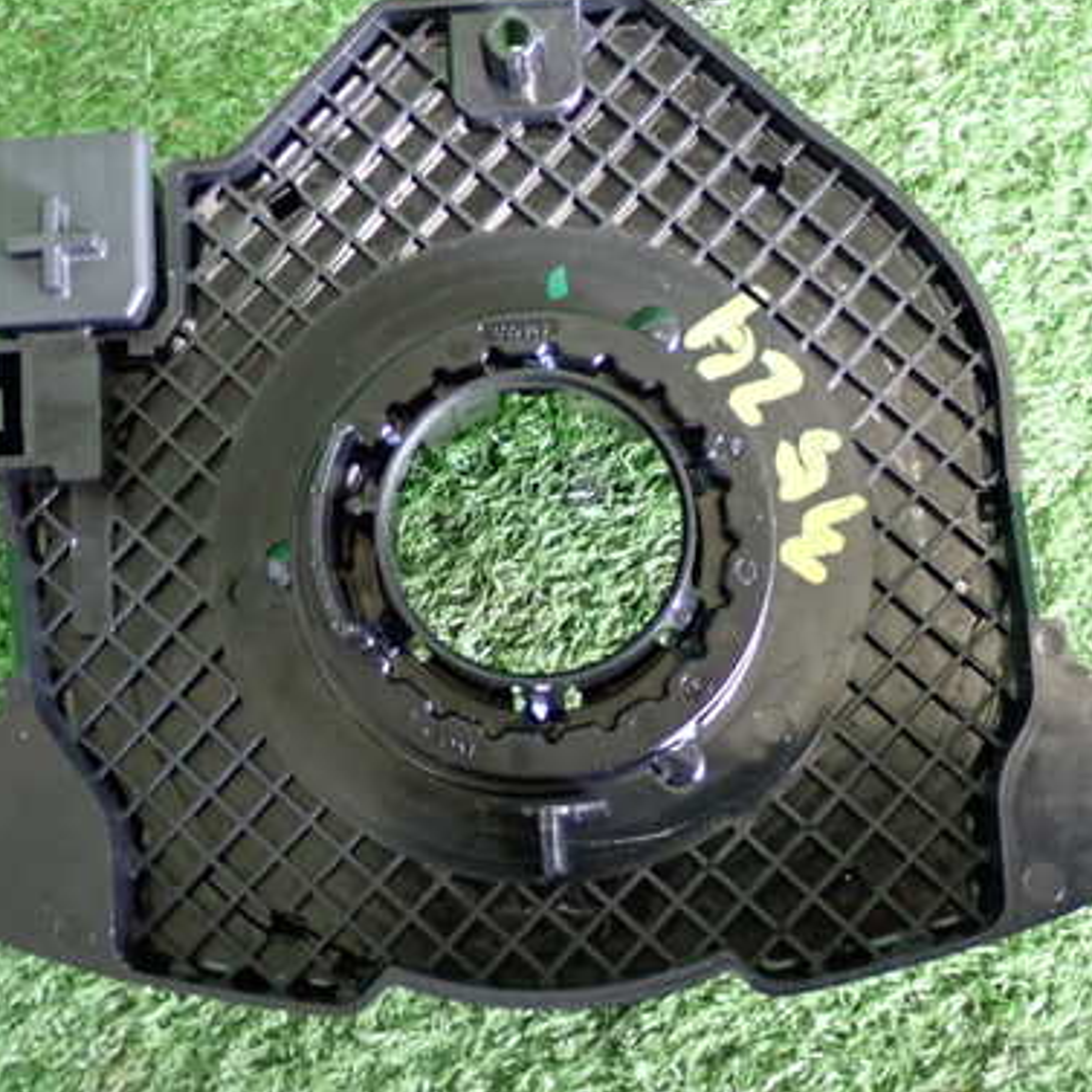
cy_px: 518
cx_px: 533
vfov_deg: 22.8
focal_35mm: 76
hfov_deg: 22.8
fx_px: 2712
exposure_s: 1/15
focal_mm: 9.65
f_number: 3.3
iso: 800
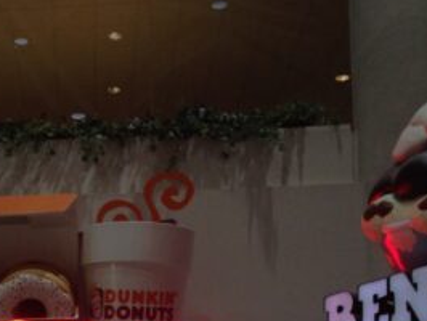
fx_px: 1161
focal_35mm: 94
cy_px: 431
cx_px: -32
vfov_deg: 15.0
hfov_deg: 20.0
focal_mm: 4.12
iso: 80
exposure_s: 1/20
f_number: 2.4
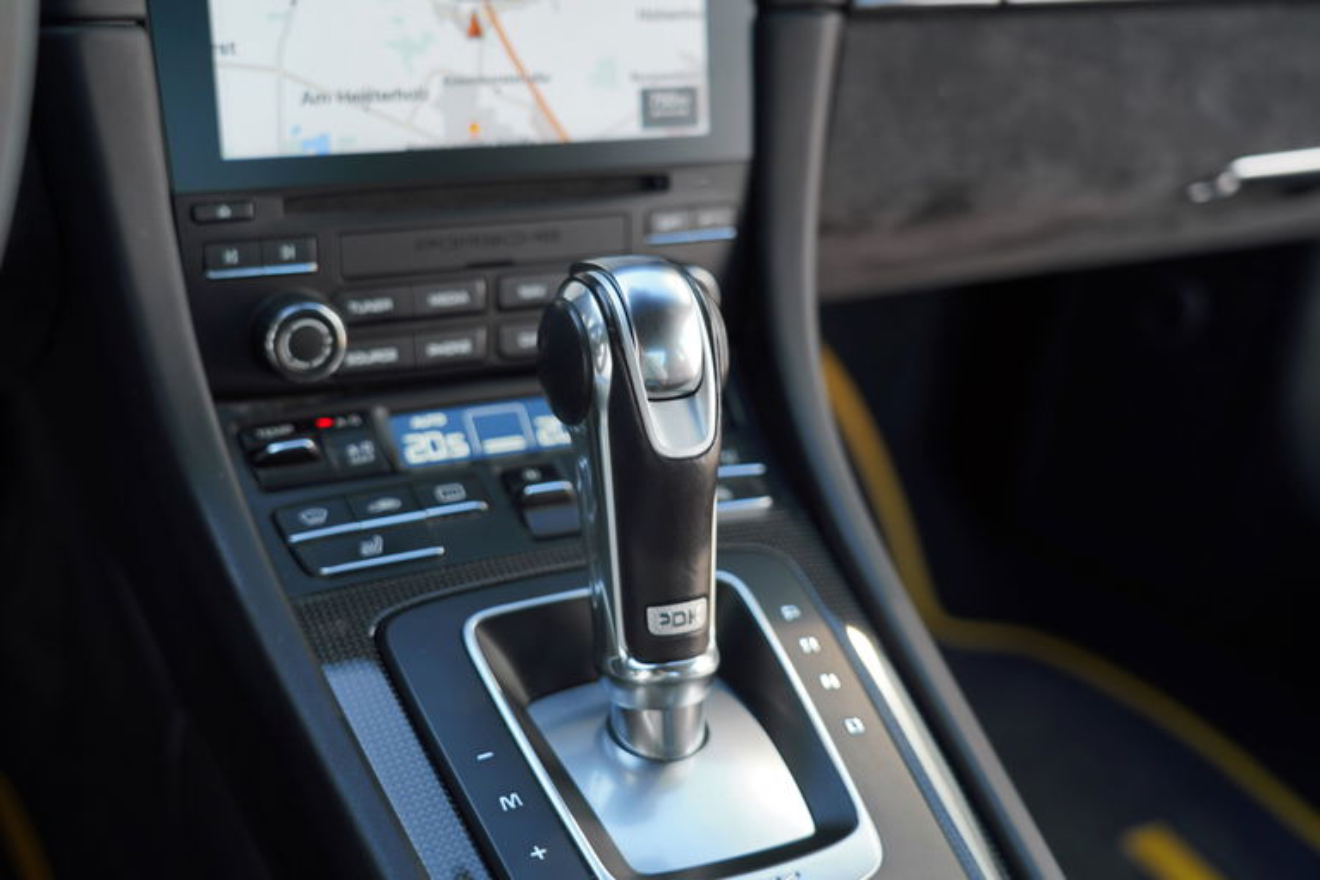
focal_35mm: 47
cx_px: 660
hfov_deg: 41.9
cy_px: 440
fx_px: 1723
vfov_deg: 28.6
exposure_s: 1/60
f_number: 4
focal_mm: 47
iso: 100
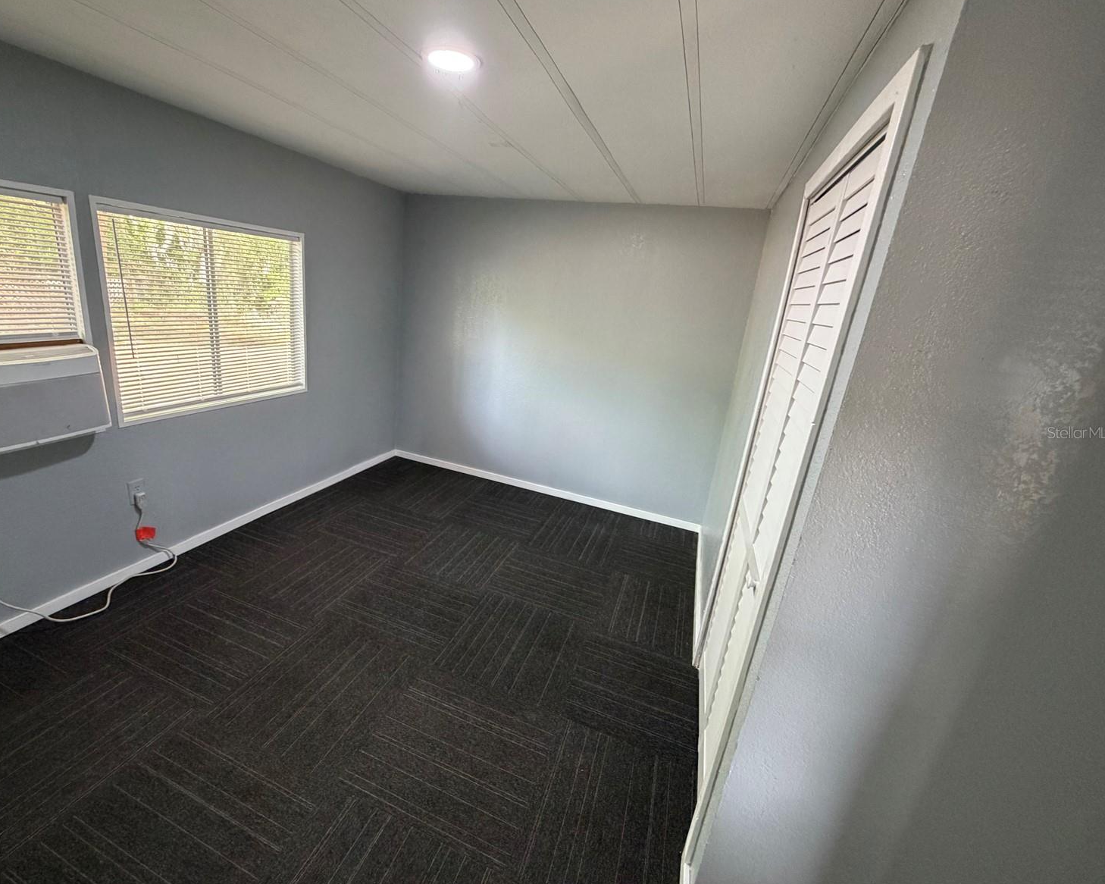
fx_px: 490
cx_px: 512
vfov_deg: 84.0
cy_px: 432
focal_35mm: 15
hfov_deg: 96.6
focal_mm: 2.22
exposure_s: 1/60
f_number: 2.2
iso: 320
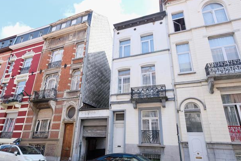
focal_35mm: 20
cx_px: 119
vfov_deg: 61.8
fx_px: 134
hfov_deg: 84.0
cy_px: 89
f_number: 6.4
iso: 320
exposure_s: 1/150
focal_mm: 11.5
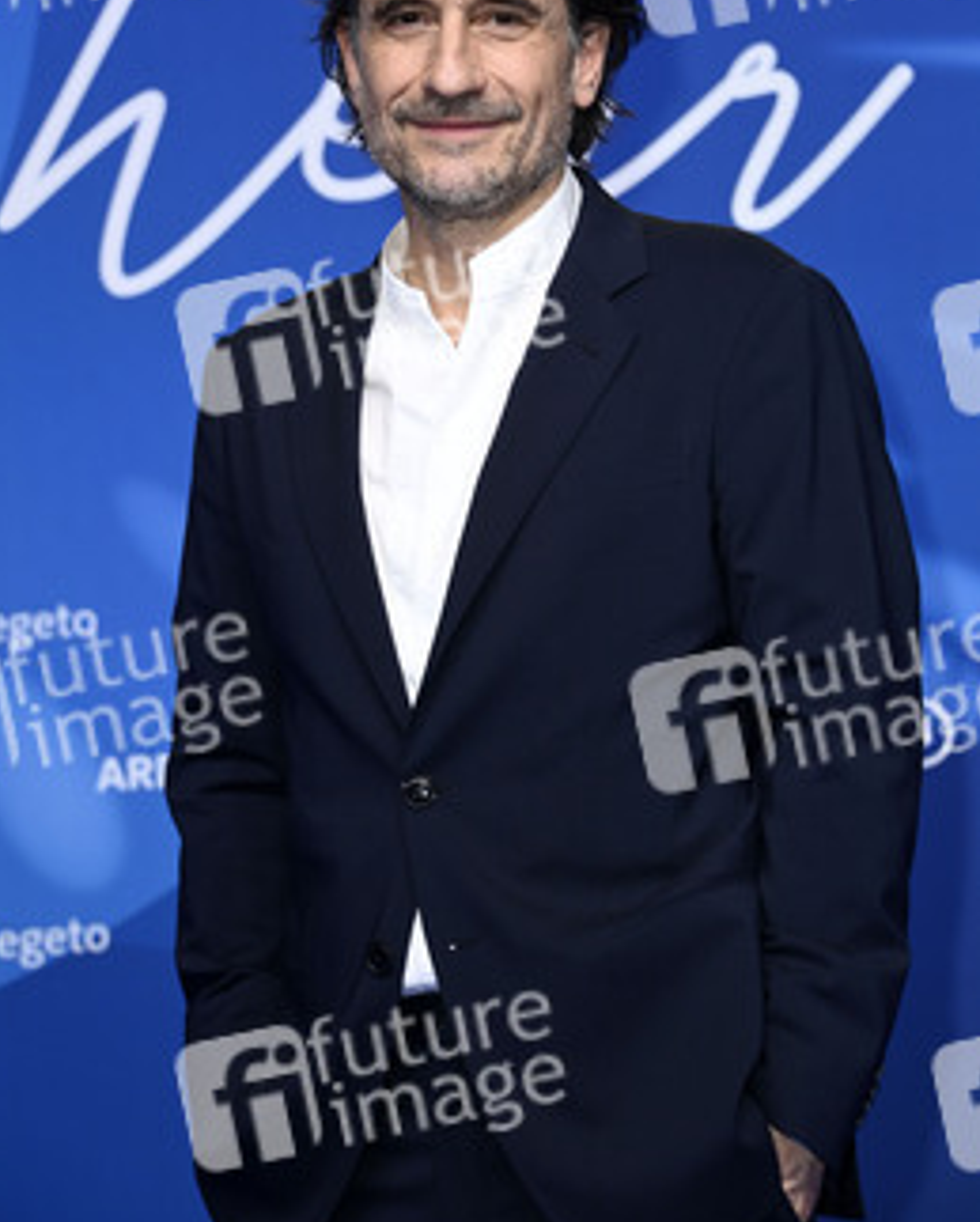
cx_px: 481
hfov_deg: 11.9
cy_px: 515
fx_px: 4707
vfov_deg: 14.8
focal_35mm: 130
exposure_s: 1/250
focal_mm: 112
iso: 1250
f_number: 5.6
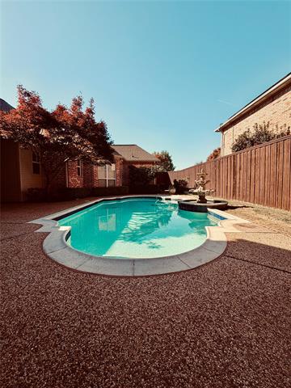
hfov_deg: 85.7
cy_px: 194
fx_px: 157
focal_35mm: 14
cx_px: 146
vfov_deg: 102.1
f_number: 2.2
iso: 32
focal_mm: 2.22
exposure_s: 1/770
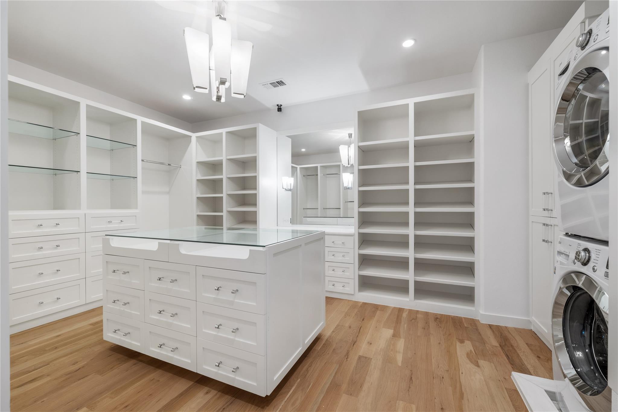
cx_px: 309
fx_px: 257
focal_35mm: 15
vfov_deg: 77.3
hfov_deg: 100.4
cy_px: 206
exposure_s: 1
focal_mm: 15
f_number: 8
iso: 250
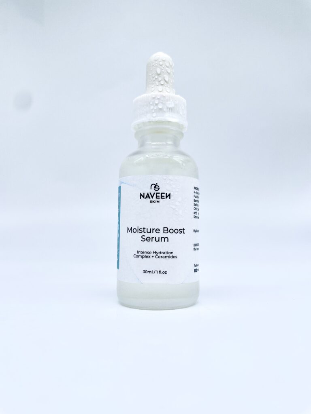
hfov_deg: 53.1
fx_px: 311
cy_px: 207
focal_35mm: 26
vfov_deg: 67.3
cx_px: 156
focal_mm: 4.2
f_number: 1.6
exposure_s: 1/1642
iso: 32
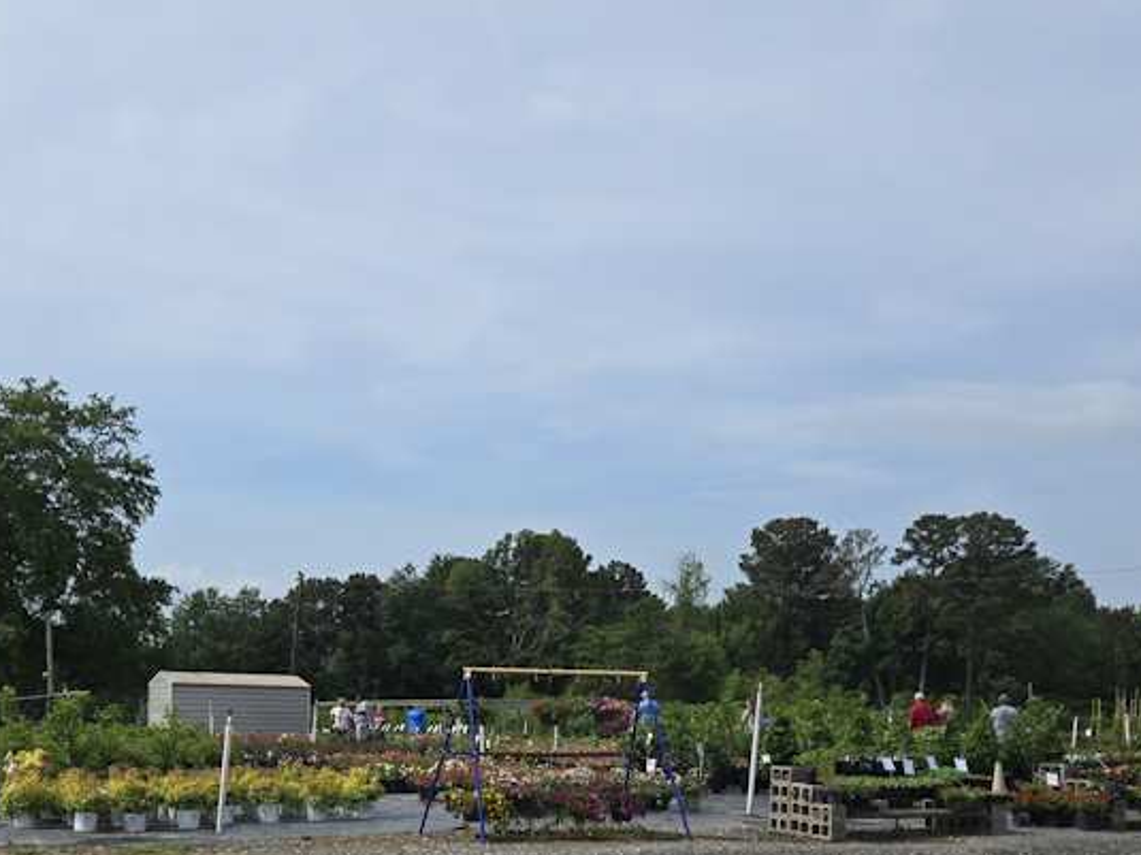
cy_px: 714
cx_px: 461
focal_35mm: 43
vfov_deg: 32.4
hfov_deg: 43.7
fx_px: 1417
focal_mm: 5.4
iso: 25
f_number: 1.8
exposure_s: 1/2945
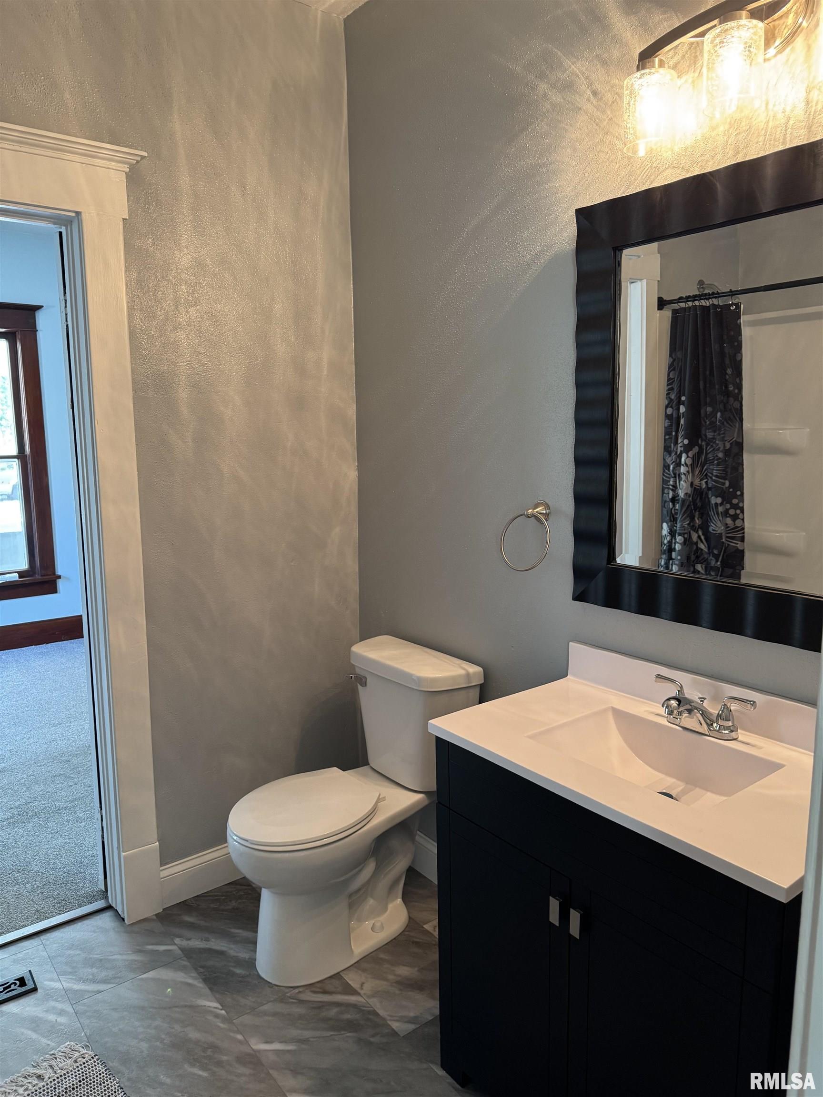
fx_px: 761
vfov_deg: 71.6
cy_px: 548
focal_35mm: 24
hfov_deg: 56.8
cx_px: 412
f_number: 1.78
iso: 400
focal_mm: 6.76
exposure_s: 1/60
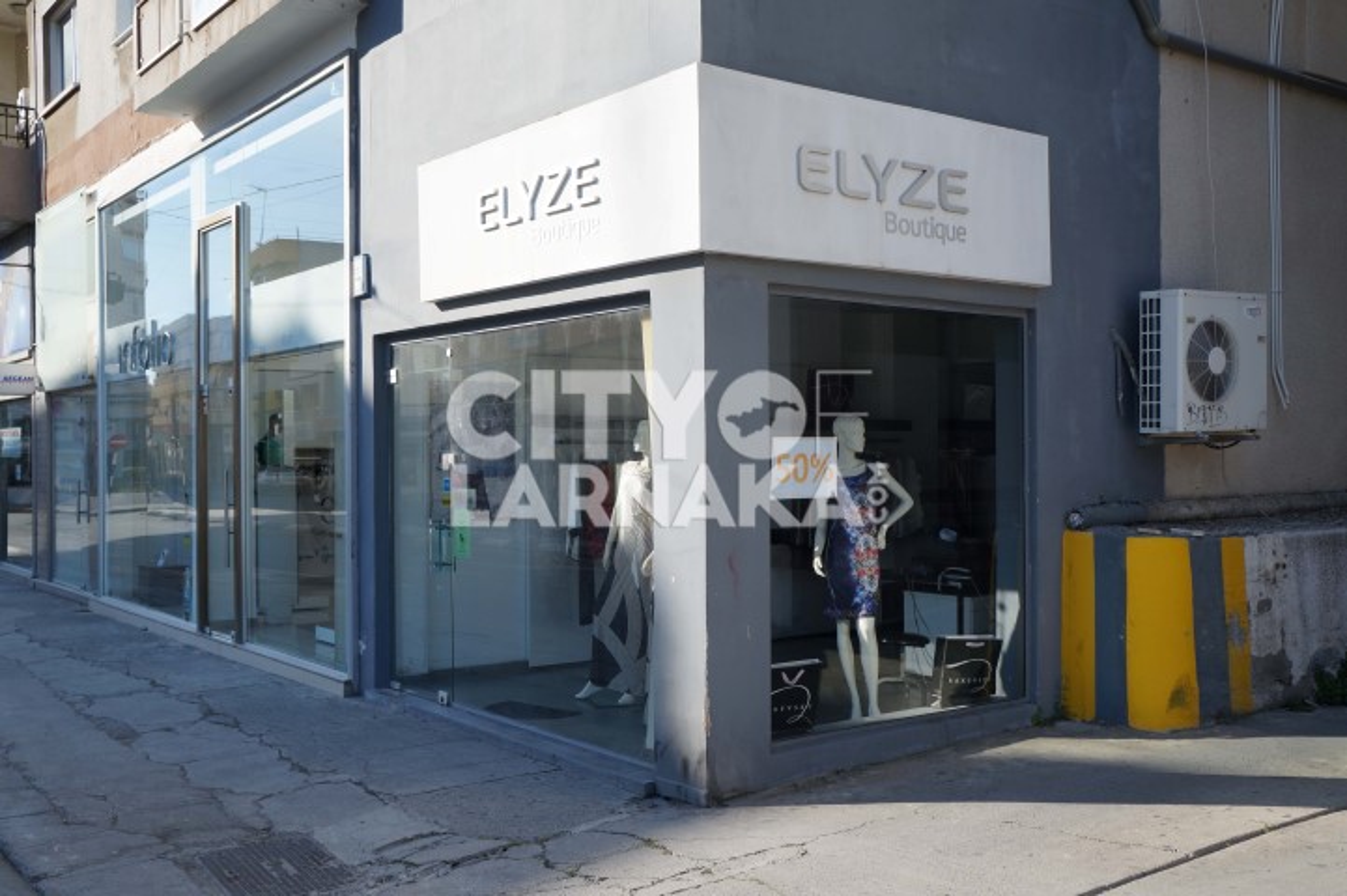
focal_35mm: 34
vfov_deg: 38.3
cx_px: 674
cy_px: 448
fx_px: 1290
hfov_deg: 55.1
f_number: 7.1
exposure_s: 1/250
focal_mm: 23
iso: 100
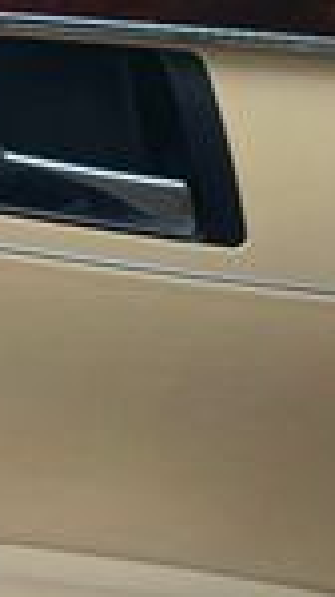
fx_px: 1695
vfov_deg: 19.7
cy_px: 525
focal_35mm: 107
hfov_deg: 10.2
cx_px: -383
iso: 25
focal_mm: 6.3
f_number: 1.7
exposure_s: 1/180
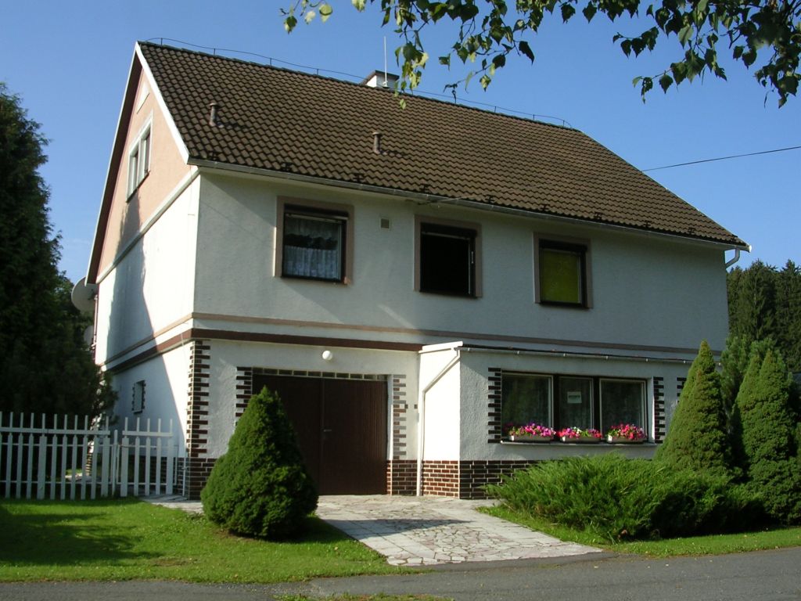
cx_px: 400
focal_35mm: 38
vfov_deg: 37.7
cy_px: 300
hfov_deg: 49.0
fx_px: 879
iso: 50
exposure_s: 1/246
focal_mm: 5.8
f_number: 5.6
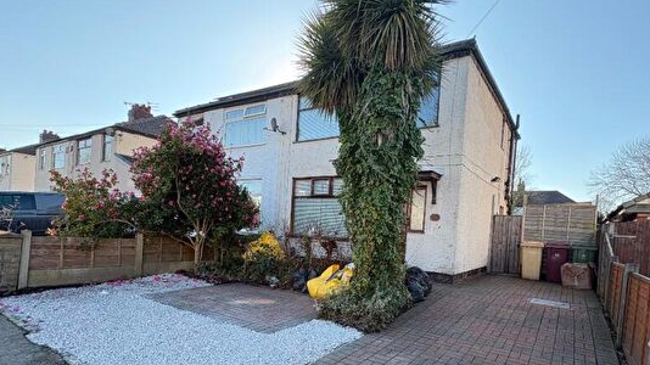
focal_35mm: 20
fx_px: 345
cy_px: 238
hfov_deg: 86.4
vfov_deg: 54.9
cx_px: 355
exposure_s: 1/423
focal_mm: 2.22
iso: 64
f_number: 2.2
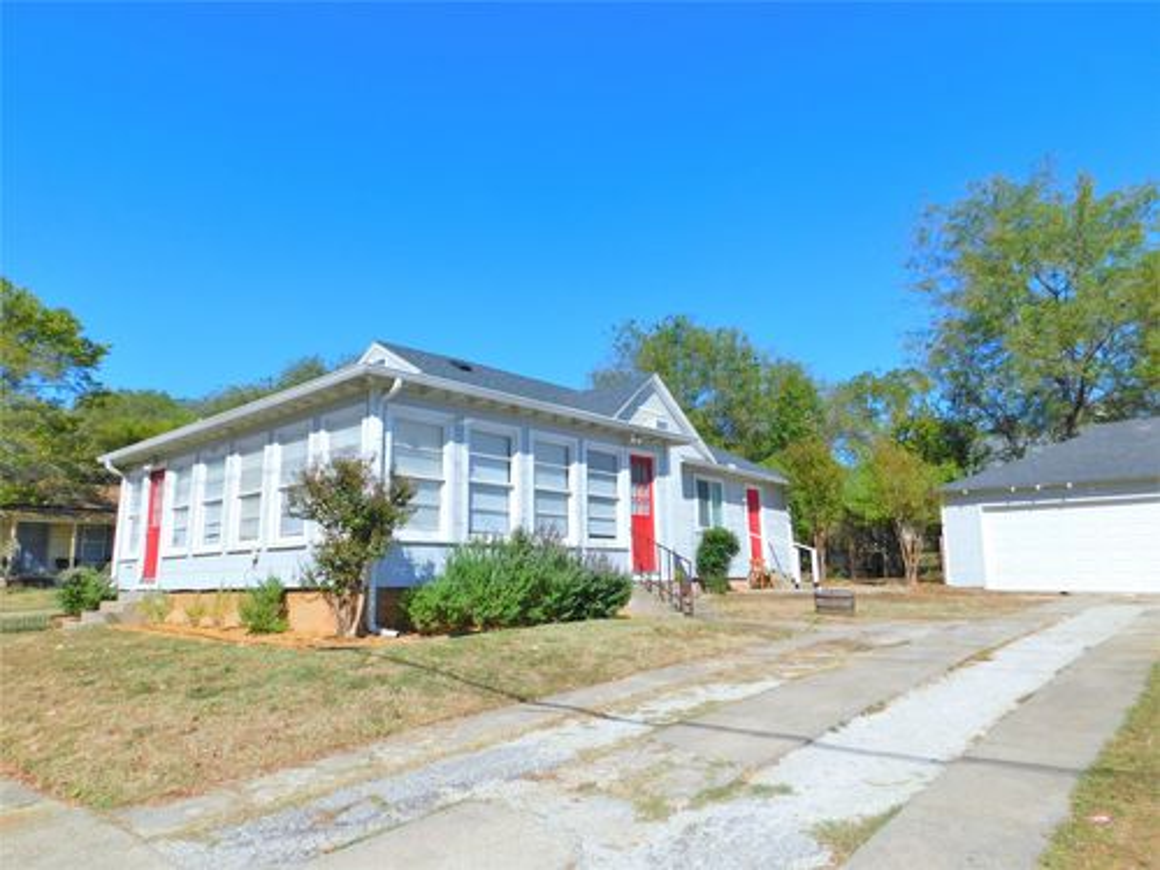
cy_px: 435
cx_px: 580
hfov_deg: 73.9
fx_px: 771
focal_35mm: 23
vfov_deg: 58.9
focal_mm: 4
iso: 125
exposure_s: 1/500
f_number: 6
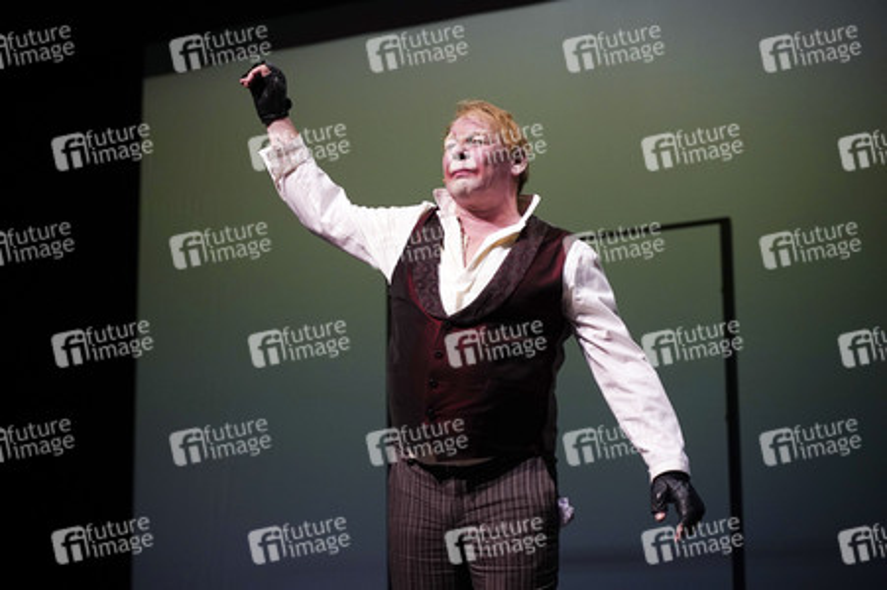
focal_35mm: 75
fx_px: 1847
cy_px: 295
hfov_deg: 27.0
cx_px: 444
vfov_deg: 18.2
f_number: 2.8
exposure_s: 1/500
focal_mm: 75
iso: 1600
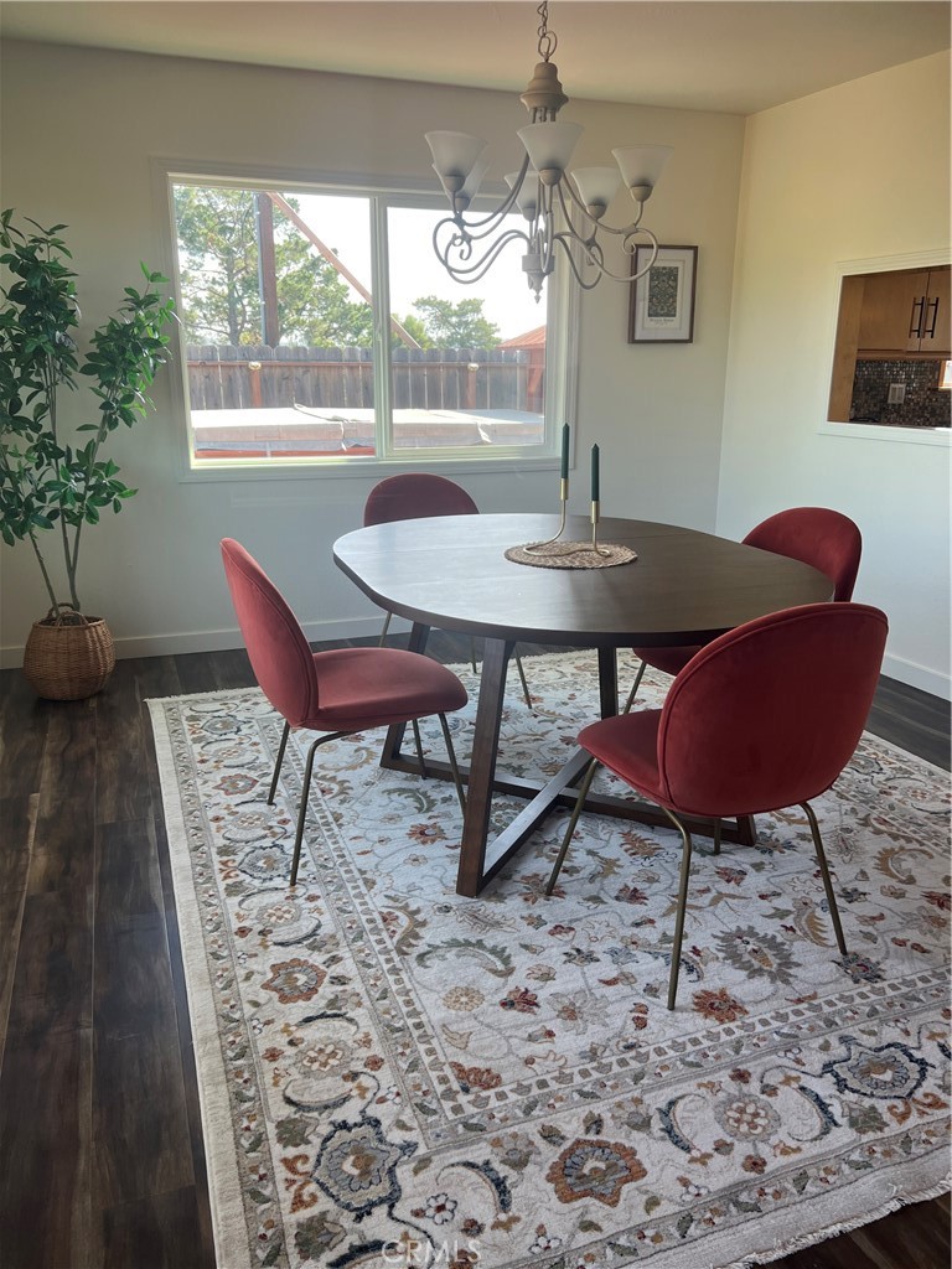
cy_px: 634
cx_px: 476
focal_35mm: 26
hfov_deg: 53.1
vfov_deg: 67.3
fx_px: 953
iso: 32
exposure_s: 1/120
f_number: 1.5
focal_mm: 5.7
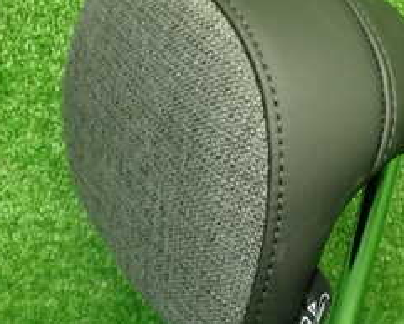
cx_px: 297
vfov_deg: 21.0
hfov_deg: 25.8
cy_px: 200
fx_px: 873
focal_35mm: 73
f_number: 2.3
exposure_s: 1/30
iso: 200
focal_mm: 5.4
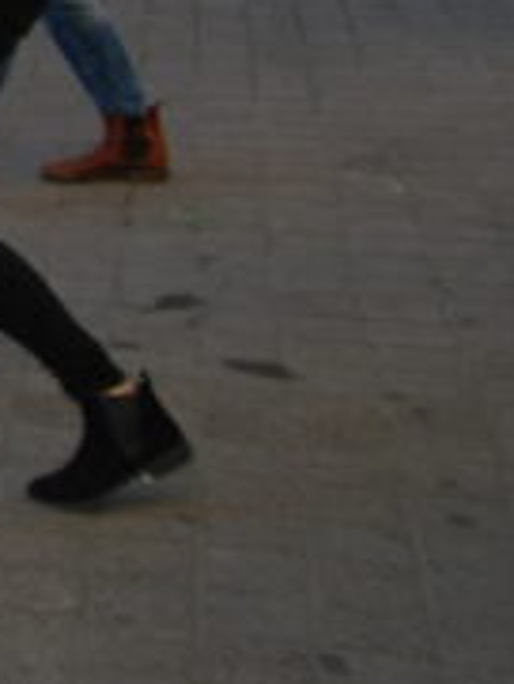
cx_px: -903
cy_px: -283
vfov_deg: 16.6
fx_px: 2175
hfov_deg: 10.5
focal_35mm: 110
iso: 100
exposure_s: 1/125
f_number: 4
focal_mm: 18
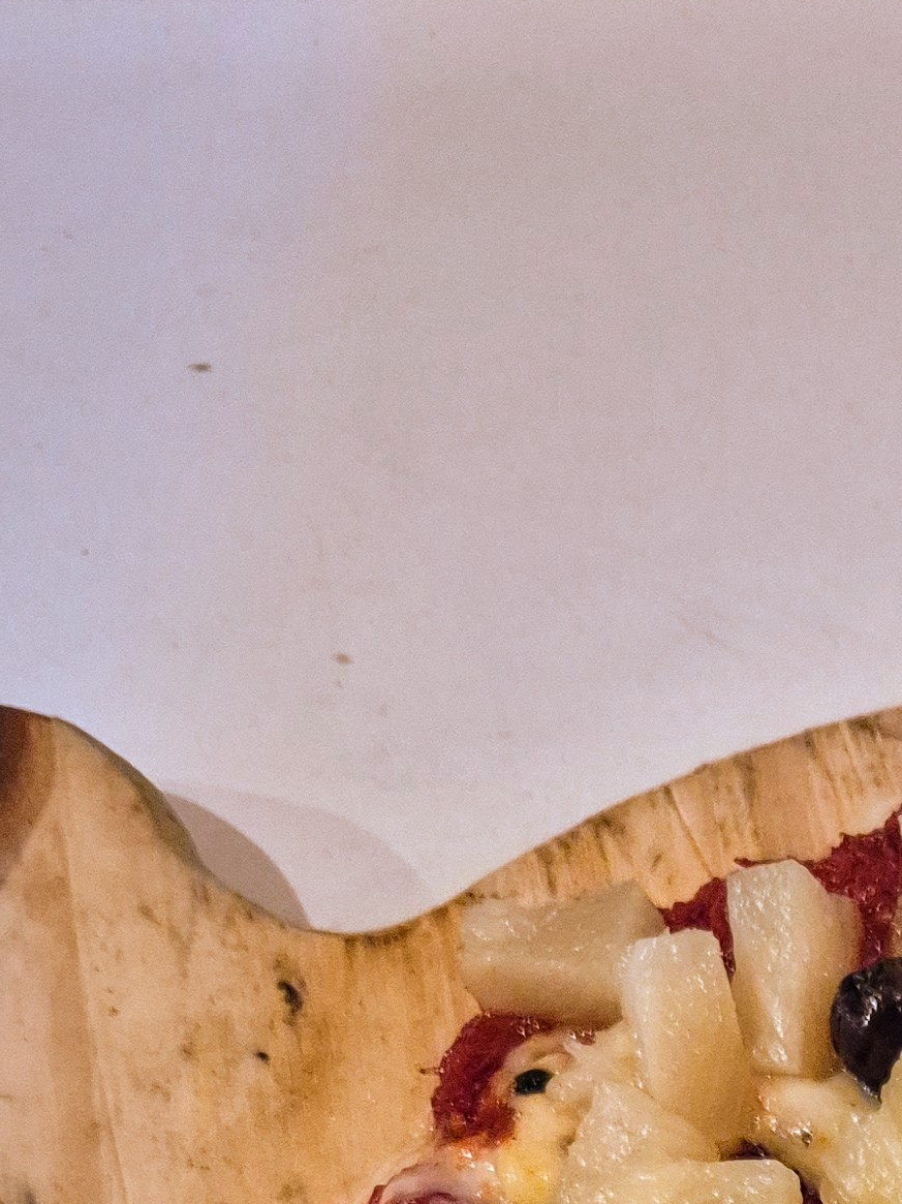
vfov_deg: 20.4
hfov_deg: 17.3
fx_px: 2746
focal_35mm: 79
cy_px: 1905
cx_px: 1228
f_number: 1.8
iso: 800
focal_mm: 5.4
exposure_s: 1/60
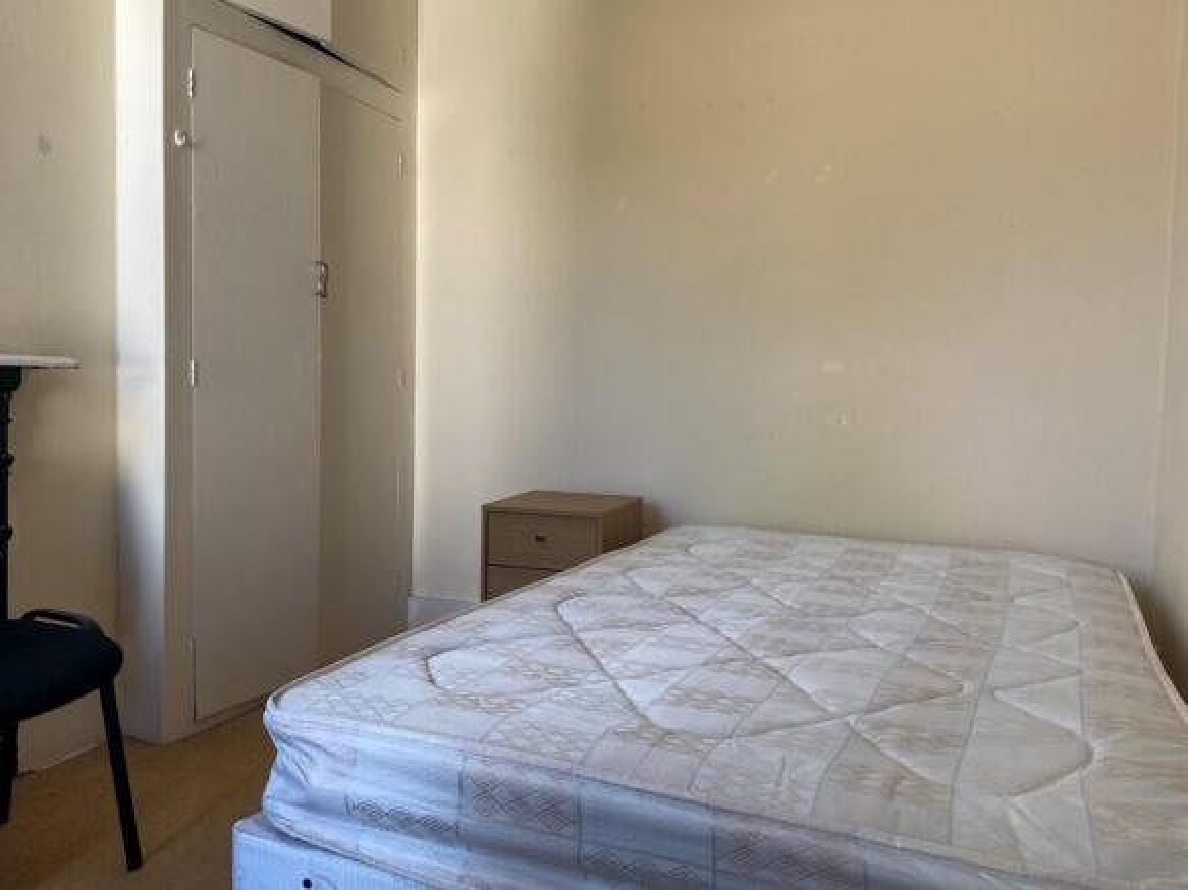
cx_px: 594
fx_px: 892
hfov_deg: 67.3
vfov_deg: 53.0
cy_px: 445
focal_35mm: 26
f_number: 1.8
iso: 80
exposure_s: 1/120
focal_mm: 4.25
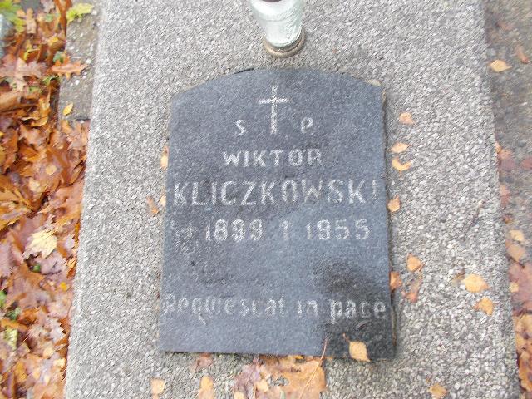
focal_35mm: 26
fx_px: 400
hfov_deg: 67.3
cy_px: 200
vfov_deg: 53.1
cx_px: 266
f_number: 3.2
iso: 80
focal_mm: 4.6
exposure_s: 1/30
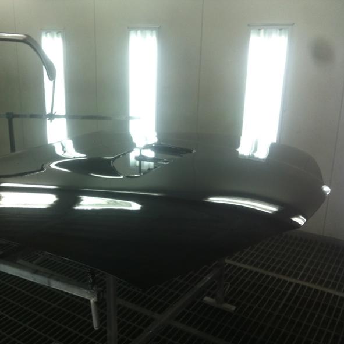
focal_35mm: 42
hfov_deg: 39.7
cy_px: 174
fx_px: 472
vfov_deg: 40.0
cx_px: 122
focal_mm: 3.85
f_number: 2.8
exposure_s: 1/15
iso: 80
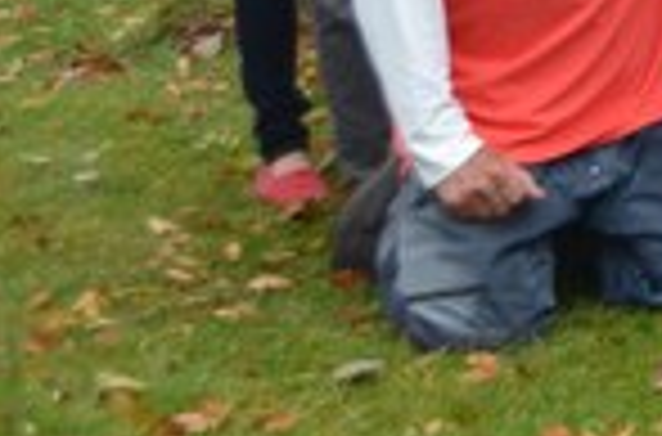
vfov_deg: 6.6
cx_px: 1612
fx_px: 3638
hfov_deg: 9.3
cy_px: -456
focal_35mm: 198
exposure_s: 1/80
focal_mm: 27
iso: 400
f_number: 4.5
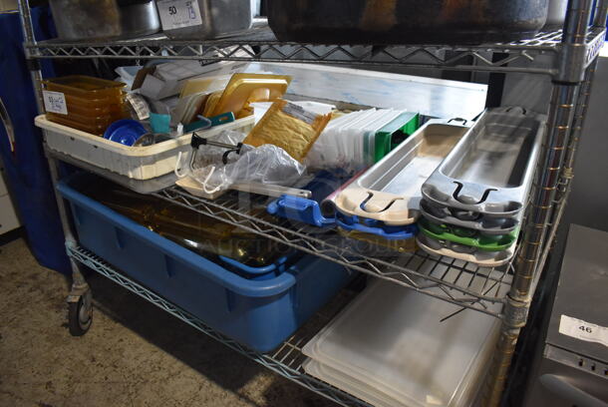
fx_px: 456
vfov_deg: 48.0
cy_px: 204
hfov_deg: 67.3
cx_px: 304
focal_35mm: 27
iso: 2000
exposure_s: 1/125
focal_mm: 18
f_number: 3.5
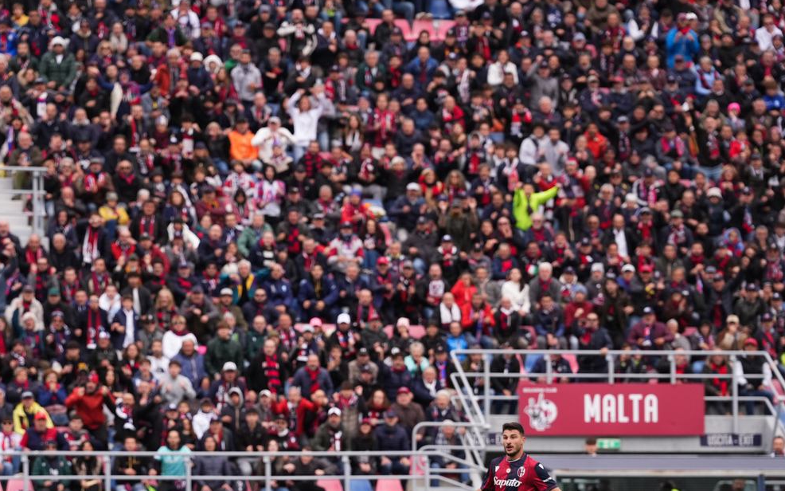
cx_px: 324
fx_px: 5198
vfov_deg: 5.4
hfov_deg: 8.6
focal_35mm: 243
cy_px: 363
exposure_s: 1/5000
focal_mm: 168
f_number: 3.5
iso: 1000
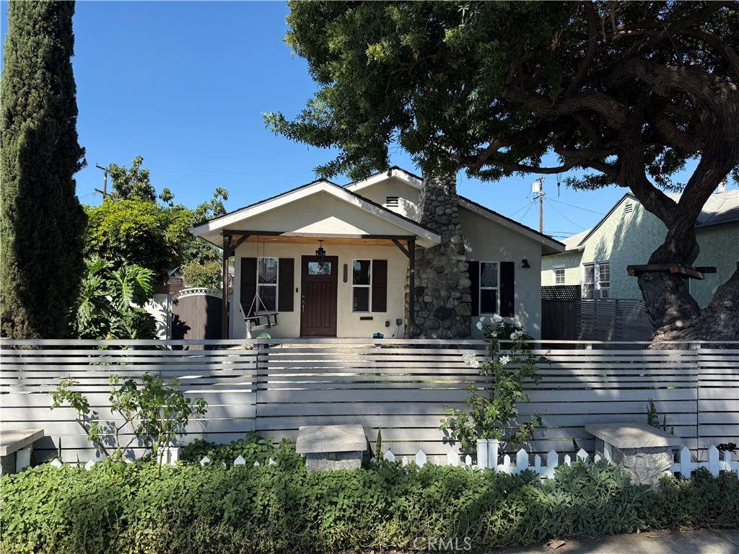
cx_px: 370
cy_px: 277
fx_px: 512
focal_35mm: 24
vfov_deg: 56.8
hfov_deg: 71.6
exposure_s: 1/2232
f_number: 1.78
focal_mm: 6.76
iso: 80
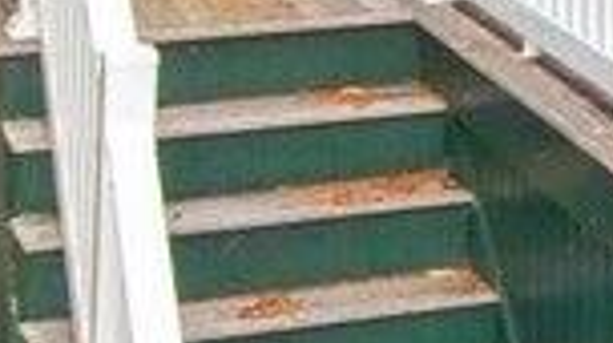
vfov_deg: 8.2
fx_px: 2386
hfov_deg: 12.8
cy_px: 105
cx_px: 1228
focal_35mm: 147
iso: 200
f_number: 2.8
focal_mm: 4.5
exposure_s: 1/160
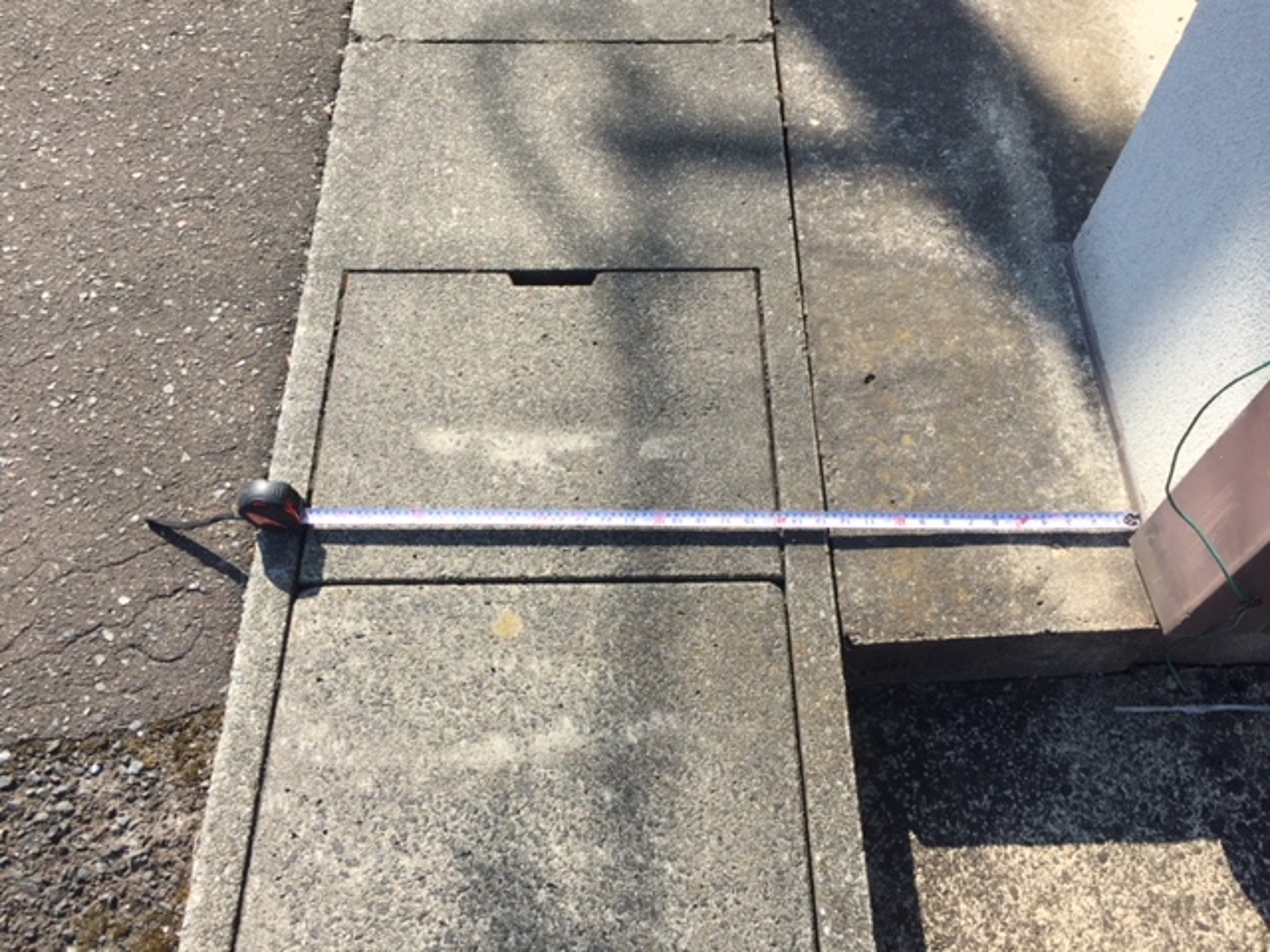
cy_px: 476
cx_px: 635
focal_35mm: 29
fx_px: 1064
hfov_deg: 61.7
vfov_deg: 48.2
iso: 32
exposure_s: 1/964
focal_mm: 4.15
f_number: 2.2
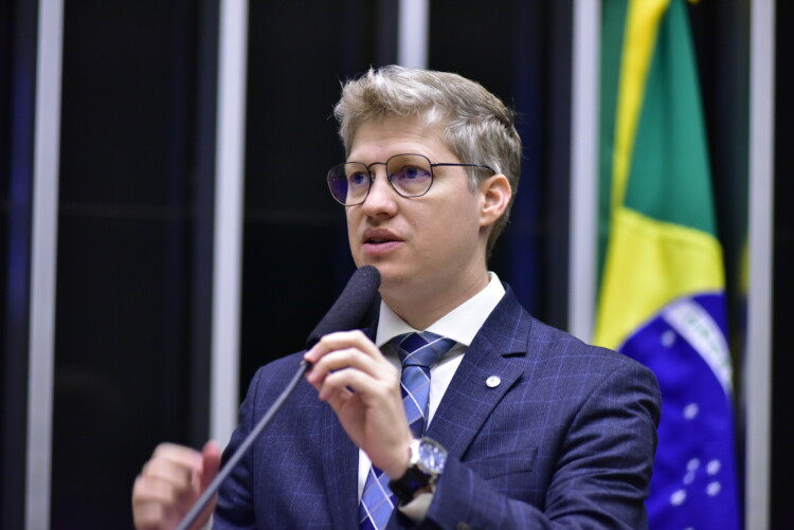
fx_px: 3751
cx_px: 397
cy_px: 265
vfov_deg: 8.1
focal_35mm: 170
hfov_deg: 12.1
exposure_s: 1/160
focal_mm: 170
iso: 4000
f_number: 2.8
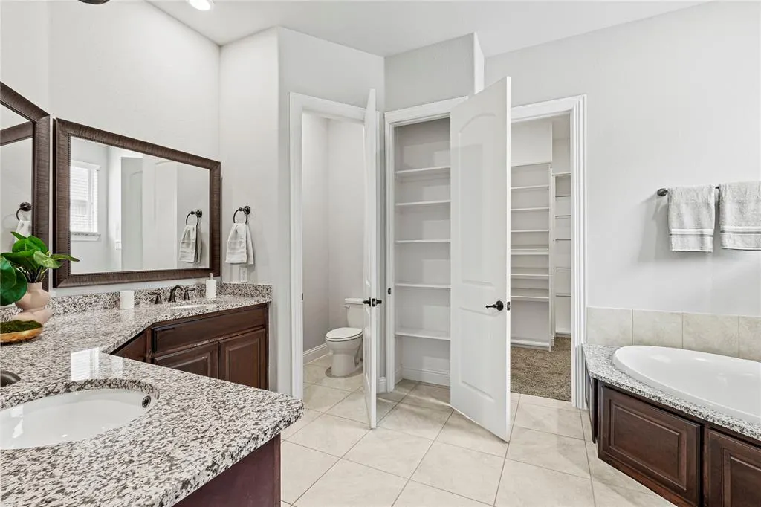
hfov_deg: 95.0
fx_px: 349
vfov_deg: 72.0
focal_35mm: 16
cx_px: 380
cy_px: 254
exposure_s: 1.3
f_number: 8
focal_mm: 11
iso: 125
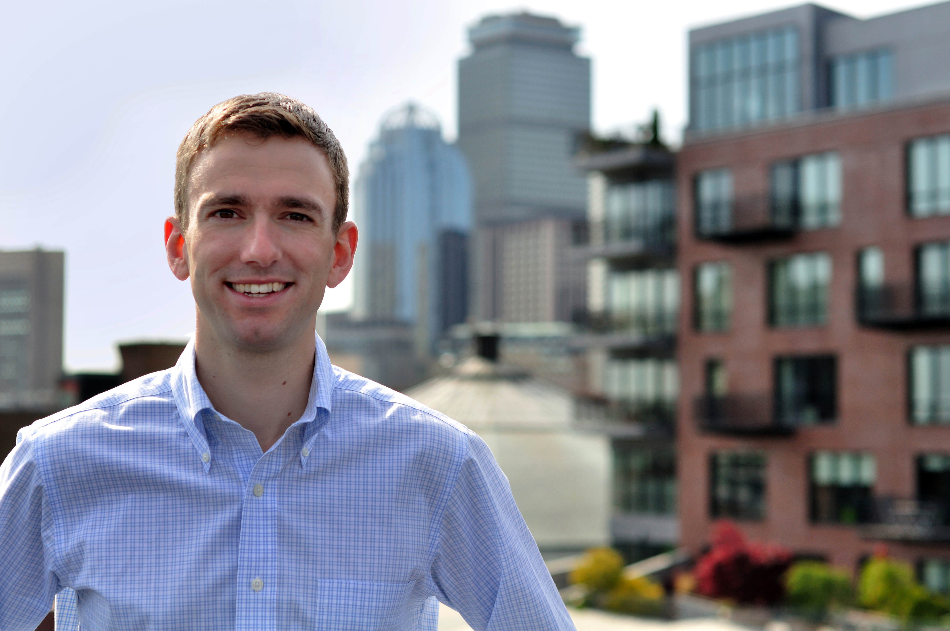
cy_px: 316
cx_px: 475
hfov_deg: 27.0
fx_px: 1977
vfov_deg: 18.1
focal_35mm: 75
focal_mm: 50
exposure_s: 1/1600
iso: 200
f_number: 3.5
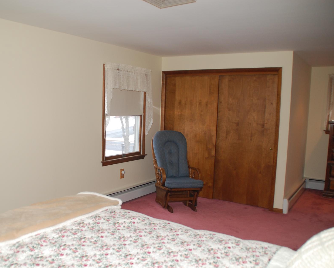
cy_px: 145
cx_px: 121
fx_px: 326
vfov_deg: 44.5
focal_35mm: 33
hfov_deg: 53.5
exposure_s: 1/60
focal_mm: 18
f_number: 4
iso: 400
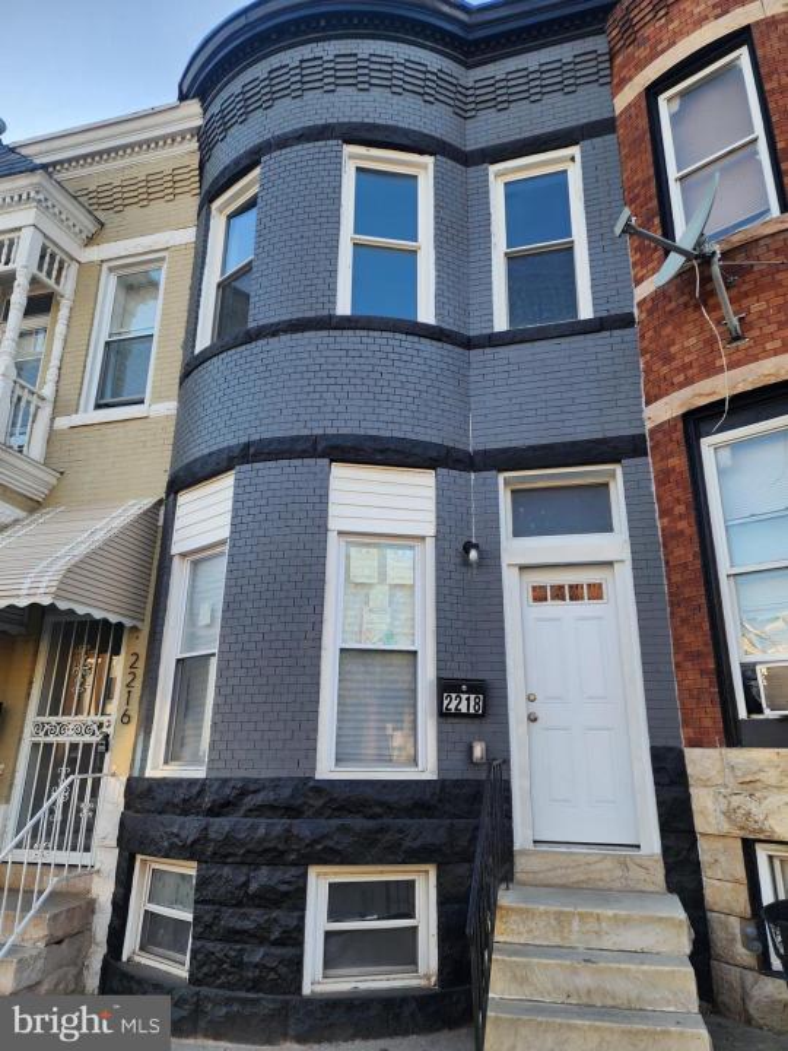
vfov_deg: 73.9
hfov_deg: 58.9
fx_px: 698
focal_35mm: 23
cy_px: 526
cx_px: 394
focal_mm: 6.4
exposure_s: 1/180
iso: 16
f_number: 1.8
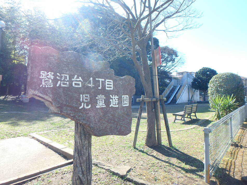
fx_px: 150
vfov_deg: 63.4
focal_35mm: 21
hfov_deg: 79.0
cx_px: 124
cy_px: 92
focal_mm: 3.7
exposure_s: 1/320
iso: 125
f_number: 3.5
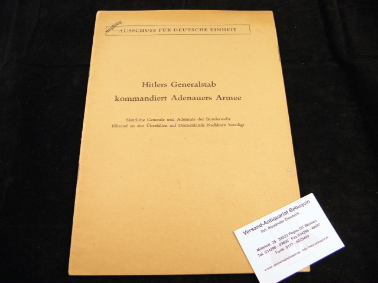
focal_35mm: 33
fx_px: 360
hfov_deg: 55.4
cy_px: 142
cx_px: 189
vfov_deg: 42.9
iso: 200
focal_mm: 5.9
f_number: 3.6
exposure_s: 1/30
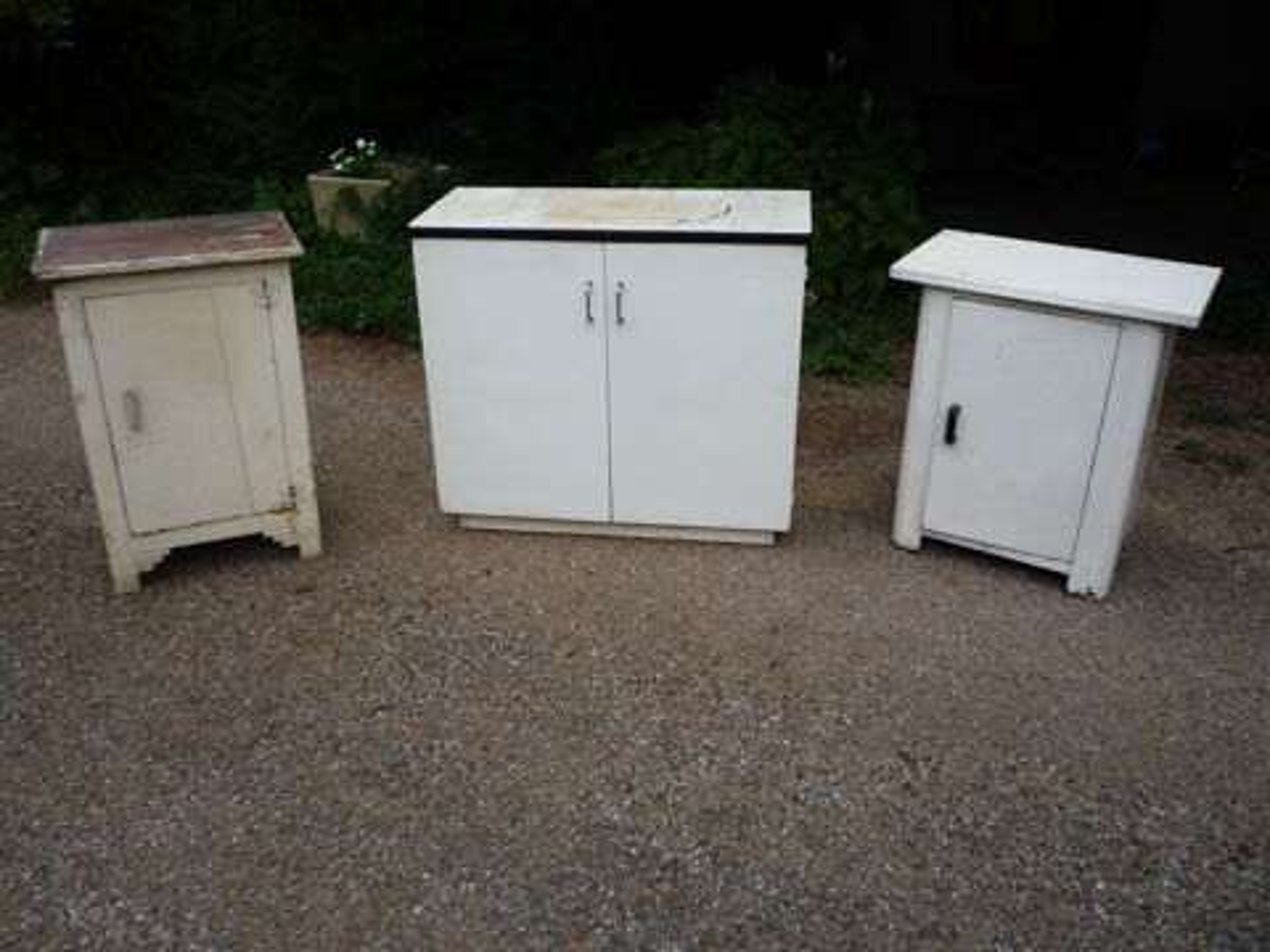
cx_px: 635
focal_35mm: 30
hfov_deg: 60.0
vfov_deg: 46.8
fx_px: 1101
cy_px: 476
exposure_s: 1/125
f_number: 4
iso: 100
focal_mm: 5.2
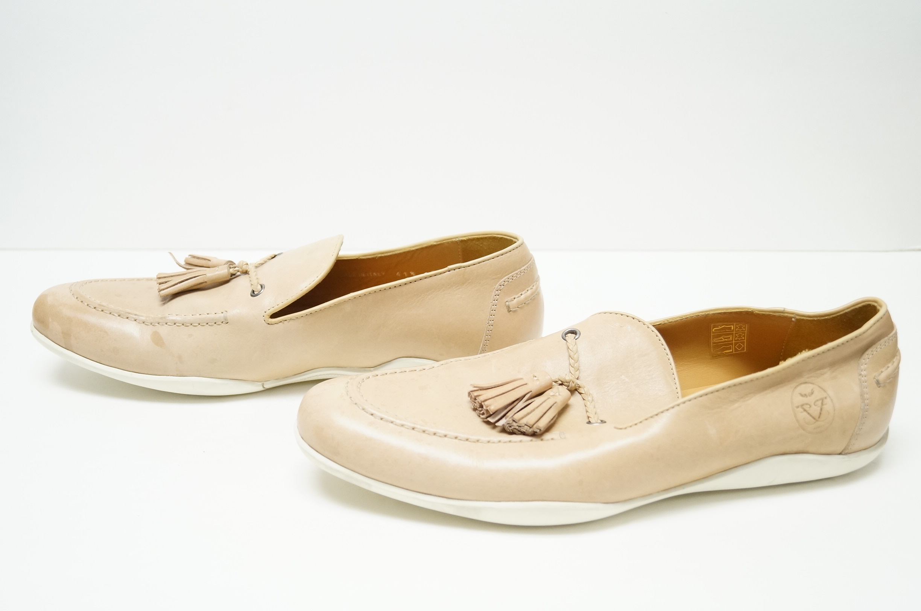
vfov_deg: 31.8
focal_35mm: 42
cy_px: 306
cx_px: 460
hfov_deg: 46.5
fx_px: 1073
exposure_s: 1/60
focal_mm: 28
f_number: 4.5
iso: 800
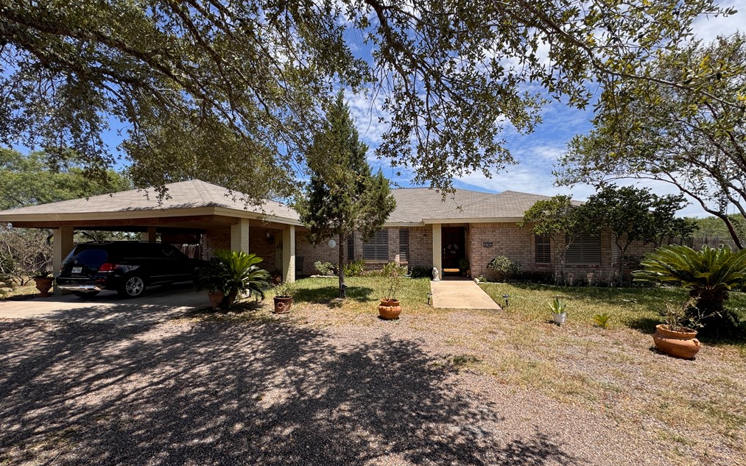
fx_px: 305
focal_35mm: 15
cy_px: 244
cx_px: 375
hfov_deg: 101.5
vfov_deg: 74.7
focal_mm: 2.22
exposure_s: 1/1449
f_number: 2.2
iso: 50
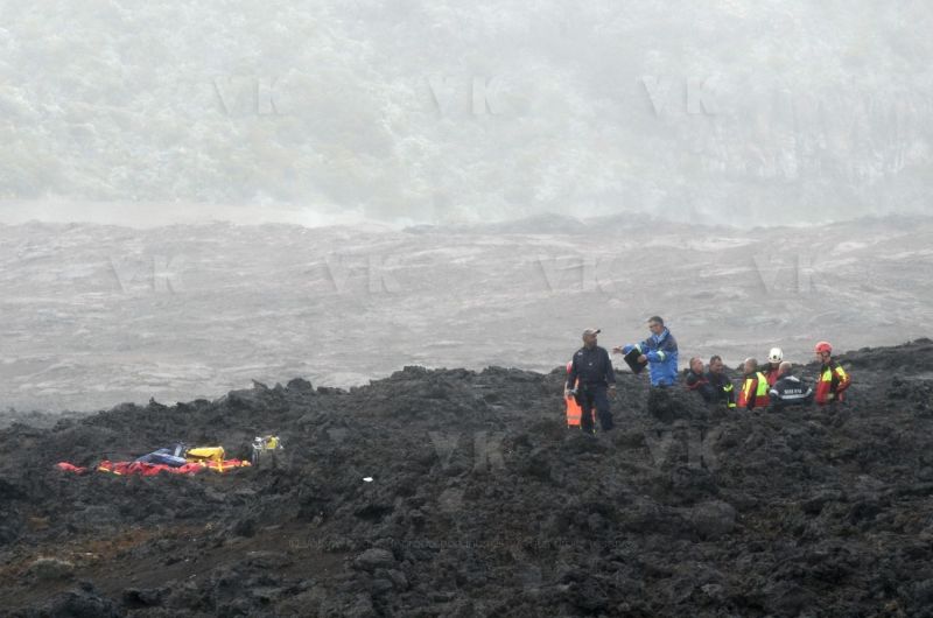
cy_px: 309
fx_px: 7759
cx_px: 466
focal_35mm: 300
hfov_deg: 6.9
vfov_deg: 4.6
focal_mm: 200
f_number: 8
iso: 250
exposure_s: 1/400
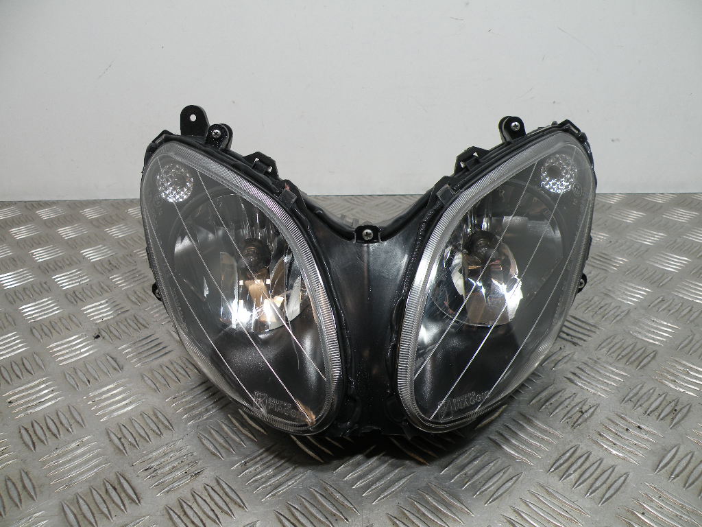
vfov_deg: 51.4
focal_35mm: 27
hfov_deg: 65.3
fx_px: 548
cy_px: 264
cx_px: 351
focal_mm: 4.7
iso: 64
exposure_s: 1/78
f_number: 3.2
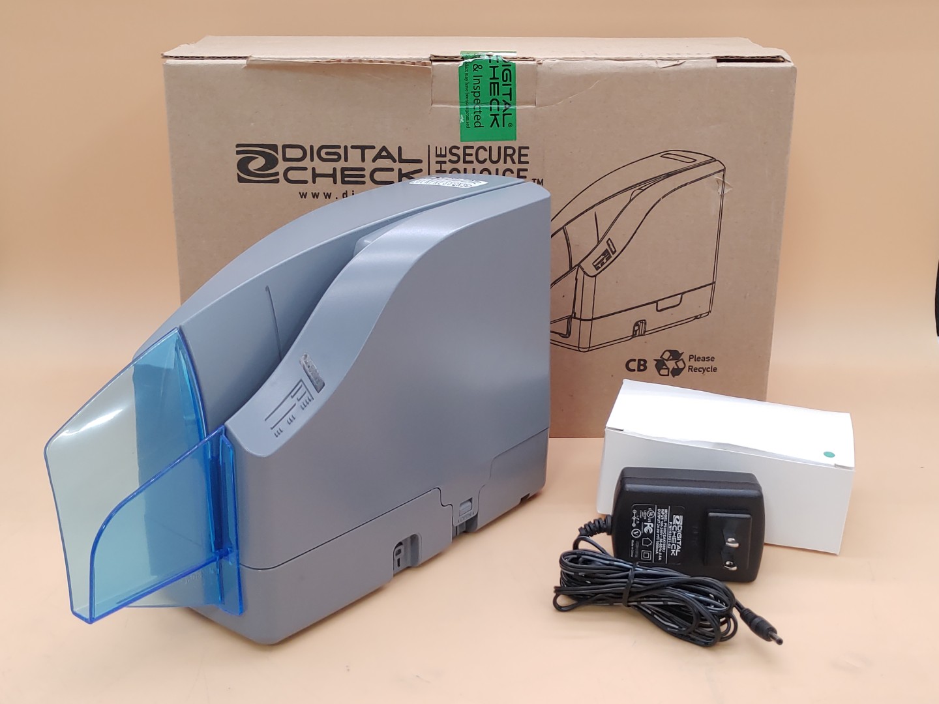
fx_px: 1112
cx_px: 470
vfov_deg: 35.1
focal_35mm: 41
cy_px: 352
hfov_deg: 45.8
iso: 50
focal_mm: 4.36
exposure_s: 1/61
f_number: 1.8
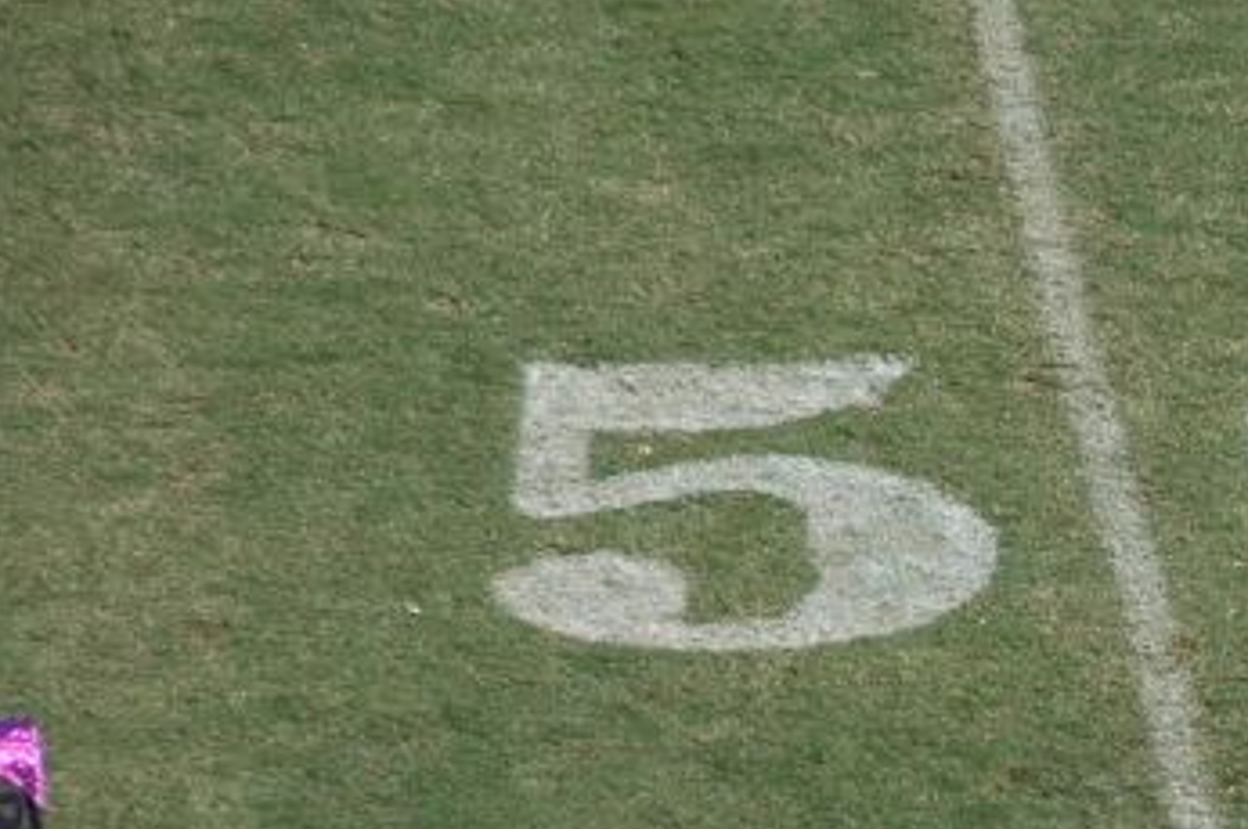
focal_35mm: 598
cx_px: 1692
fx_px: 20727
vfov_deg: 2.3
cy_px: 1103
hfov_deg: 3.4
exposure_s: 1/640
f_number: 6.3
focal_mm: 135
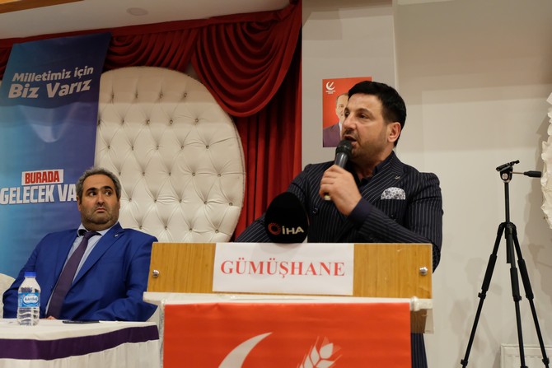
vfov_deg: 31.9
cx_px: 276
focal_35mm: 42
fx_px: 644
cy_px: 184
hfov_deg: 46.4
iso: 3200
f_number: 4.5
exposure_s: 1/27
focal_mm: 28.2
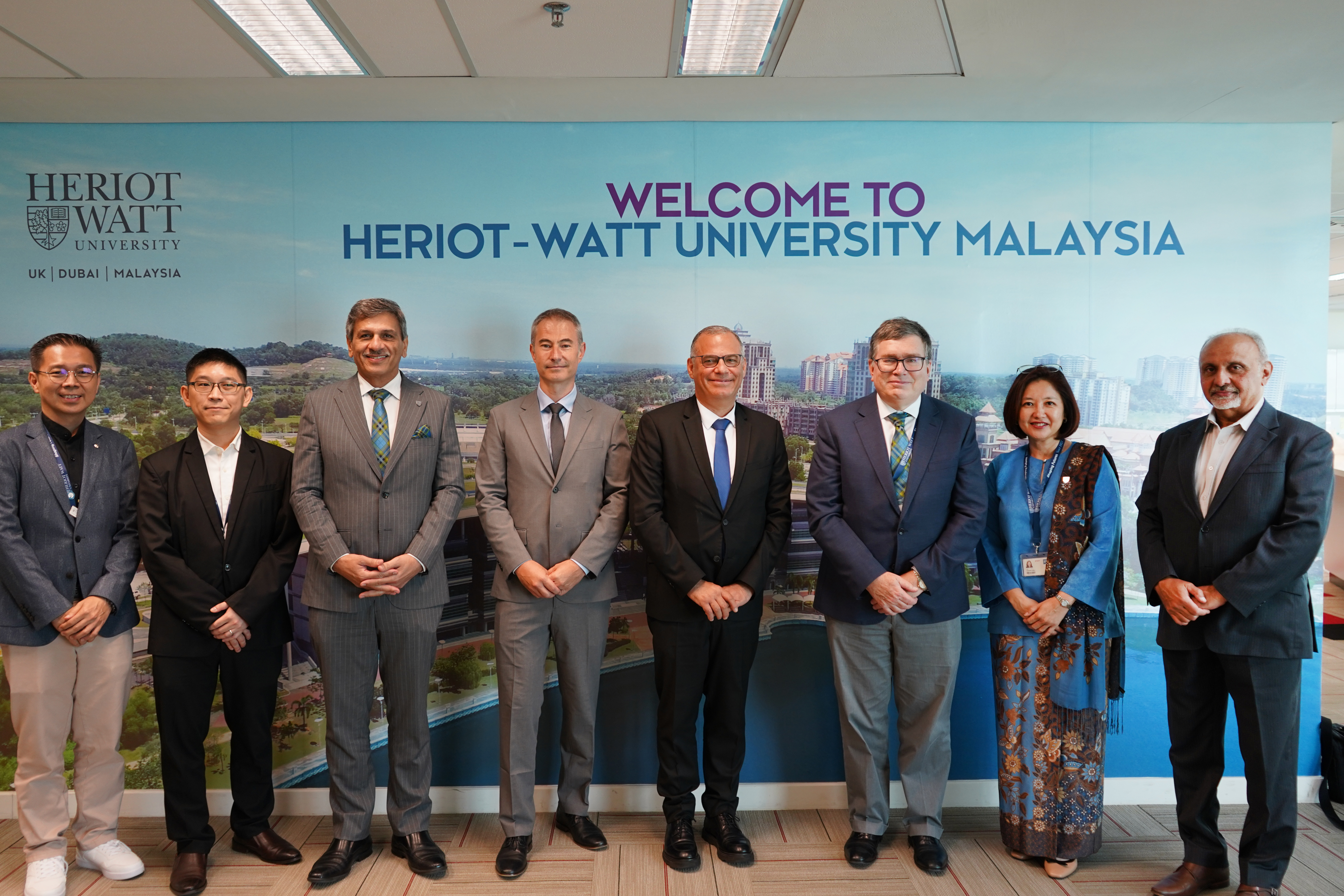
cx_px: 672
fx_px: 1045
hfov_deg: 65.5
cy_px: 448
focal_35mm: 28
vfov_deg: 46.4
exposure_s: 1/125
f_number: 3.5
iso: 640
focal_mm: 28
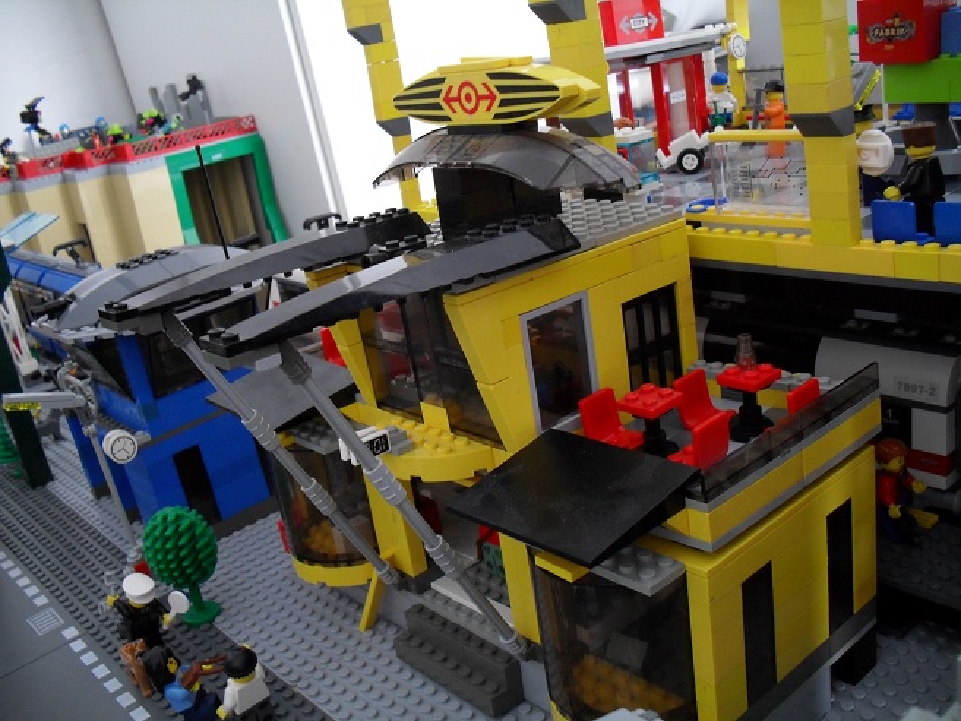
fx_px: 972
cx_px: 480
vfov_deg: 40.7
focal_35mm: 35
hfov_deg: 52.6
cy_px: 360
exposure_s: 1
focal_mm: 6.3
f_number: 3.2
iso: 200
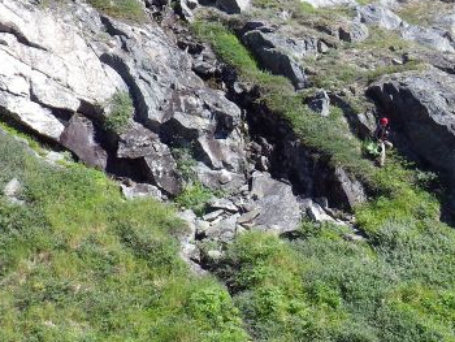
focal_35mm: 64
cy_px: 176
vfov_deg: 23.0
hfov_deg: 28.9
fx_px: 842
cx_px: 419
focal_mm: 5
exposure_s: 1/400
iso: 125
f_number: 4.2
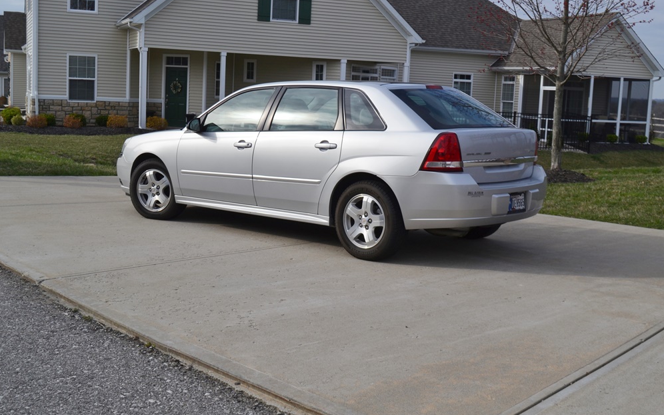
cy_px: 202
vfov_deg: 28.9
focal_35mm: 45
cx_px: 333
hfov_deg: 44.8
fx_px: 806
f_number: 8
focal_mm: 29
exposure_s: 1/250
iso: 100
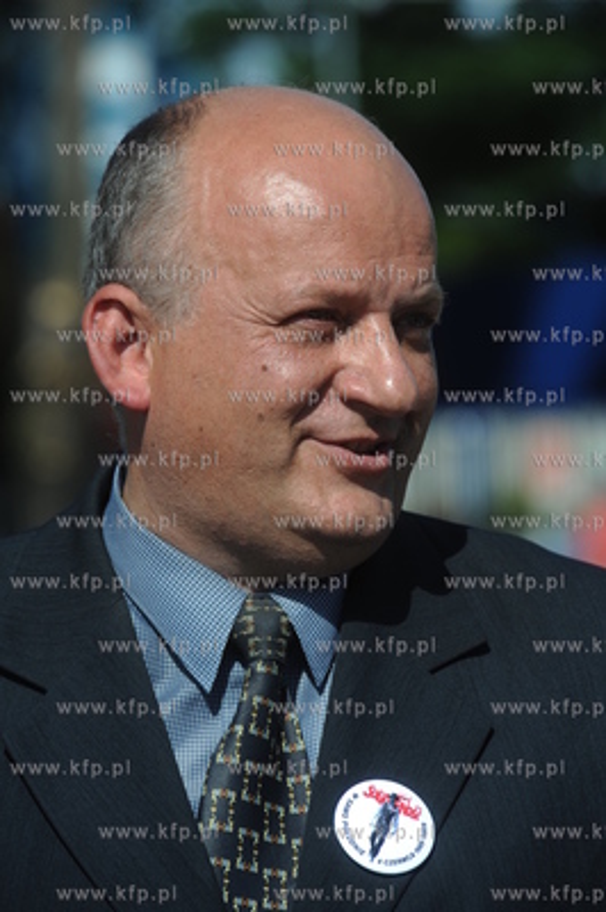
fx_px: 4679
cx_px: 303
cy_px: 456
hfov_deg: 7.4
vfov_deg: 11.1
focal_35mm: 185
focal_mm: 185
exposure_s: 1/400
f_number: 8
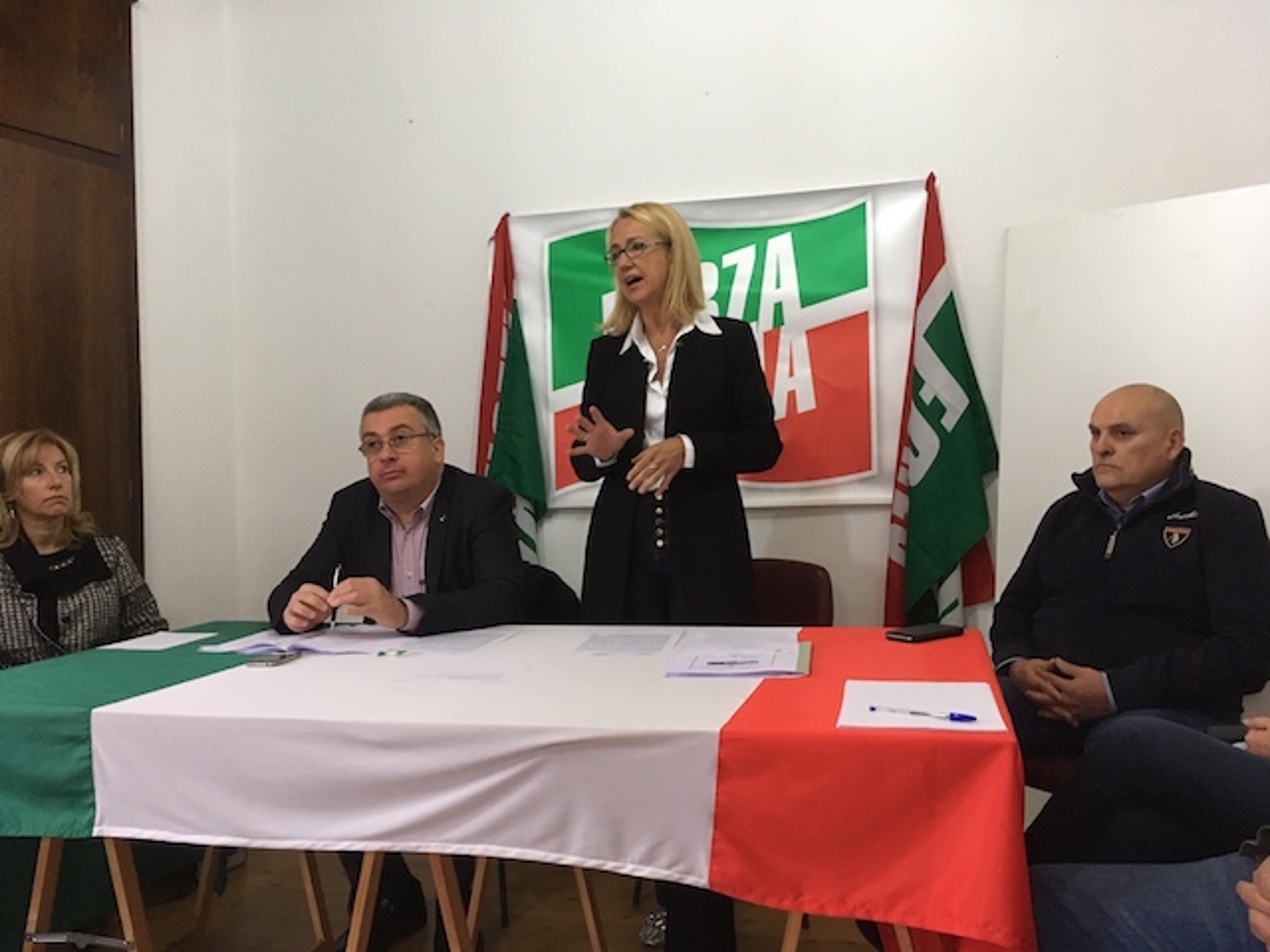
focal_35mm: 29
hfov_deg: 61.7
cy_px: 476
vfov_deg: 48.2
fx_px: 1064
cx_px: 635
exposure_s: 1/17
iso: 200
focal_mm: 4.15
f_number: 2.2
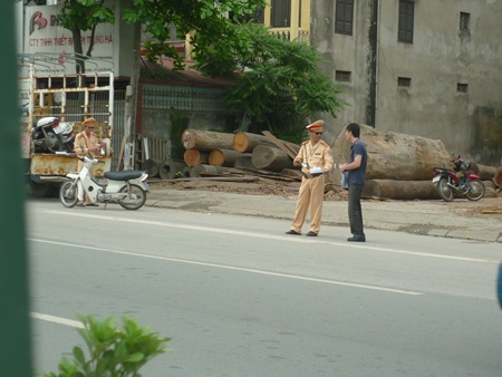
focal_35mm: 74
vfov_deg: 19.9
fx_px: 1074
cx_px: 251
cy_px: 188
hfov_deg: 26.3
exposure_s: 1/400
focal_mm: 8.6
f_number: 3.3
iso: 80
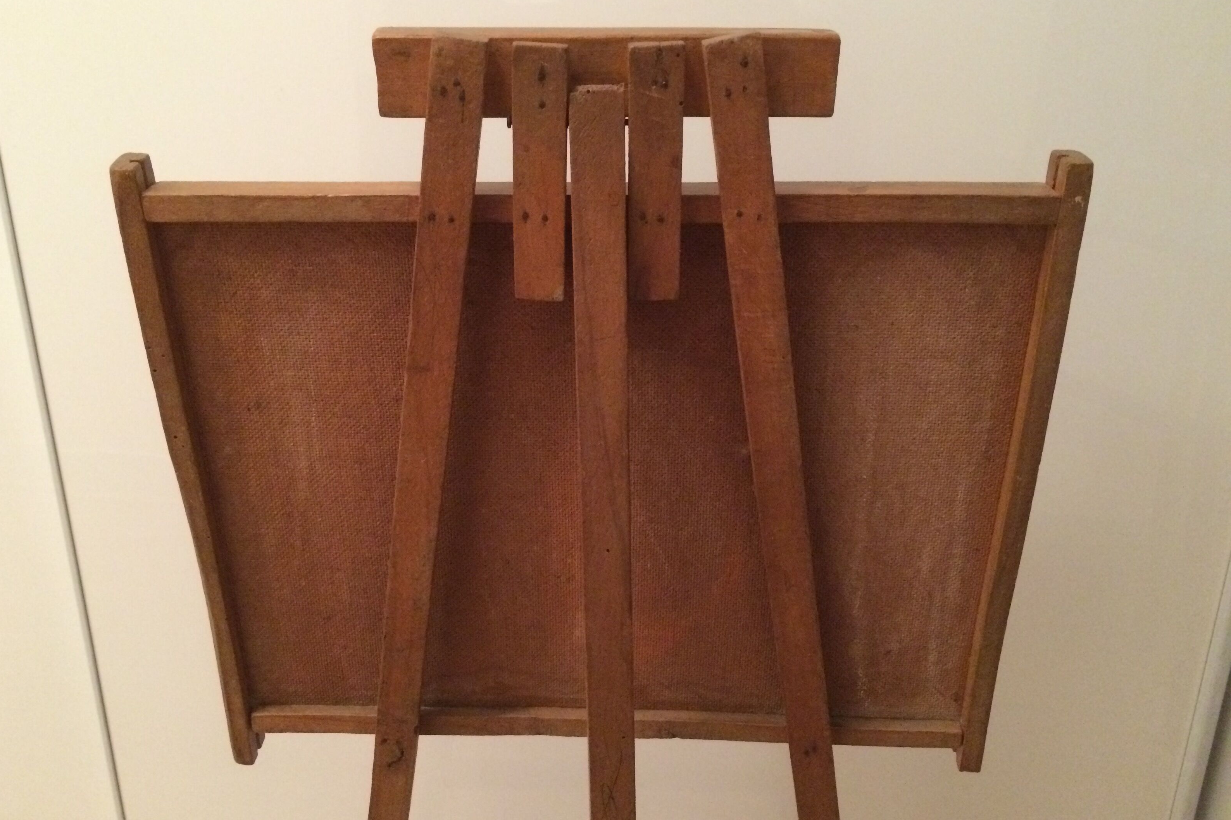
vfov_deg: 42.3
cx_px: 600
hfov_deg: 60.3
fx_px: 1060
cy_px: 395
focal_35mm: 31
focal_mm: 4.15
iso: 400
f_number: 2.2
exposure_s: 1/17
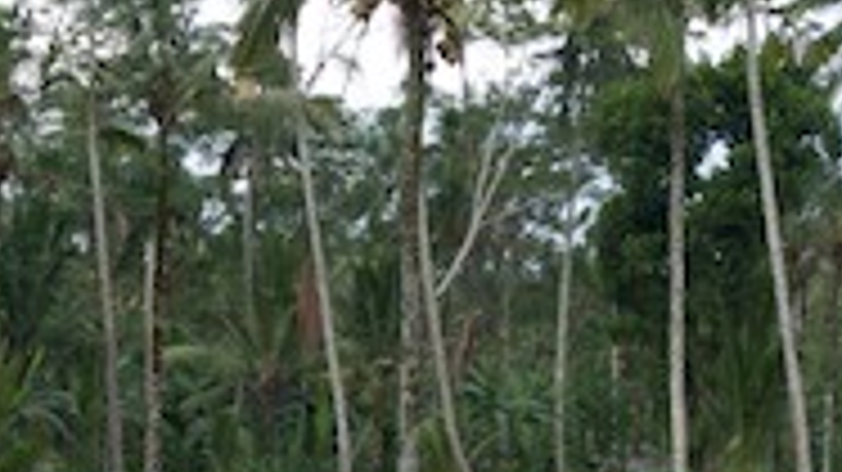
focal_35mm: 151
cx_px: 387
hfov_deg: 14.2
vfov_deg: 8.0
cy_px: 562
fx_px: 3370
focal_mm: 30
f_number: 9
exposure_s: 1/320
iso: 320
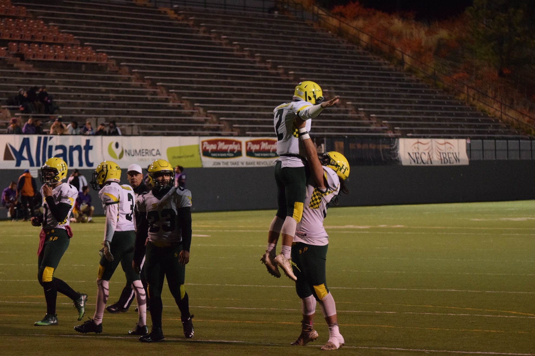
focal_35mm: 150
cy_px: 178
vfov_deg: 9.1
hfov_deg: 13.7
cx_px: 268
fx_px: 2229
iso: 6400
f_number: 4.5
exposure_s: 1/640
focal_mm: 100
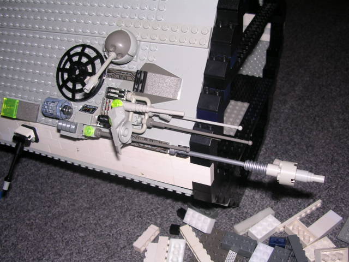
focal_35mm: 38
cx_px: 174
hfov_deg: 49.0
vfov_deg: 37.7
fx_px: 383
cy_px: 131
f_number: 2.8
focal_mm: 5.8
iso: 100
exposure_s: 1/60.1
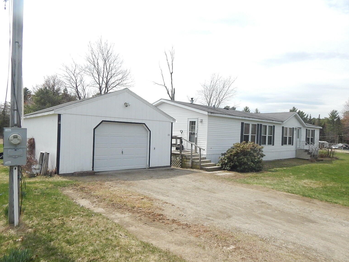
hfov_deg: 71.6
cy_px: 136
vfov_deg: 56.8
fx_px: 242
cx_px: 177
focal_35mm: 24
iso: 400
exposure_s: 1/1500
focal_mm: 4
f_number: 6
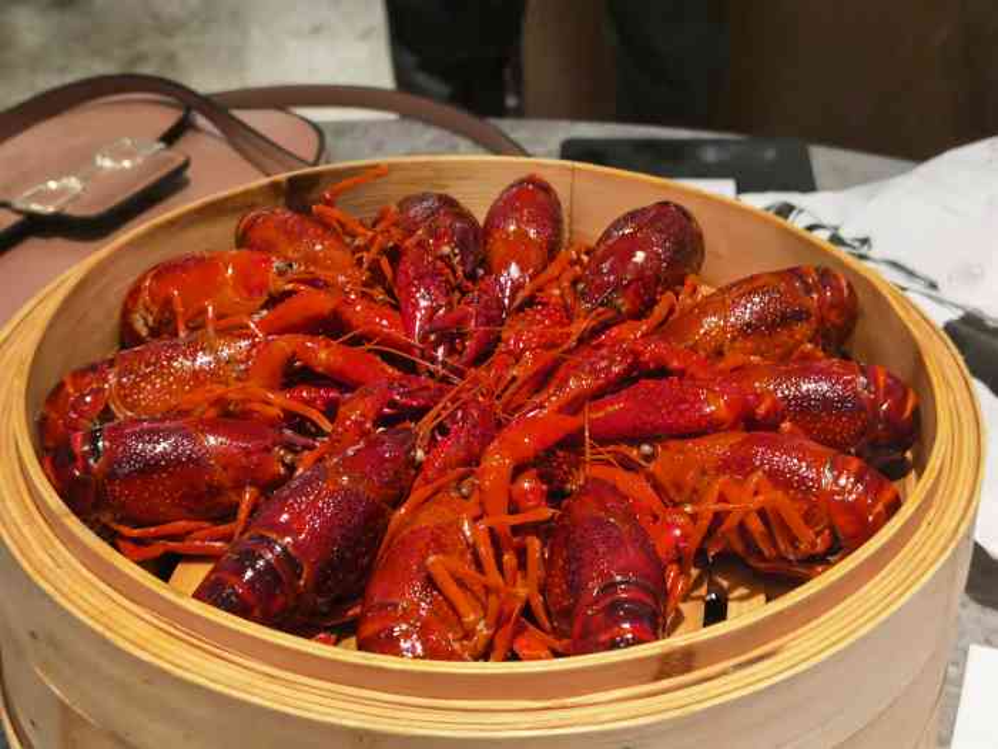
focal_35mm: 60
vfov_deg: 24.4
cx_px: 499
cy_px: 374
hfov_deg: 32.2
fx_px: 1730
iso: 320
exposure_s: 1/100
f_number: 1.9
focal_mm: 6.71
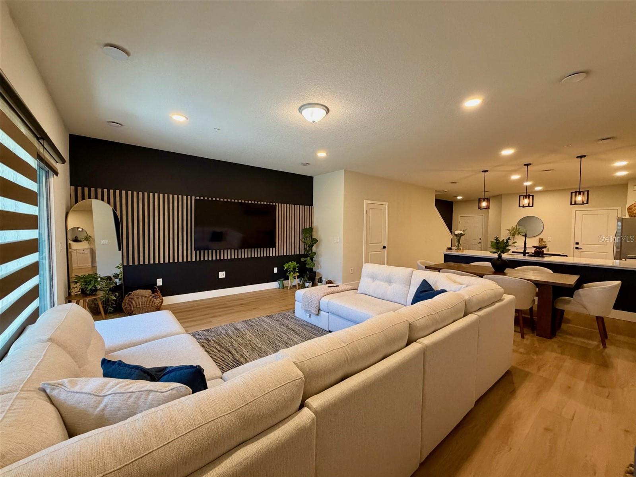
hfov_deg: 102.1
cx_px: 318
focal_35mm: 14
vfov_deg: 85.7
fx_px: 257
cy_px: 238
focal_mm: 2.22
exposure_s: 1/60
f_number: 2.2
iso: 250
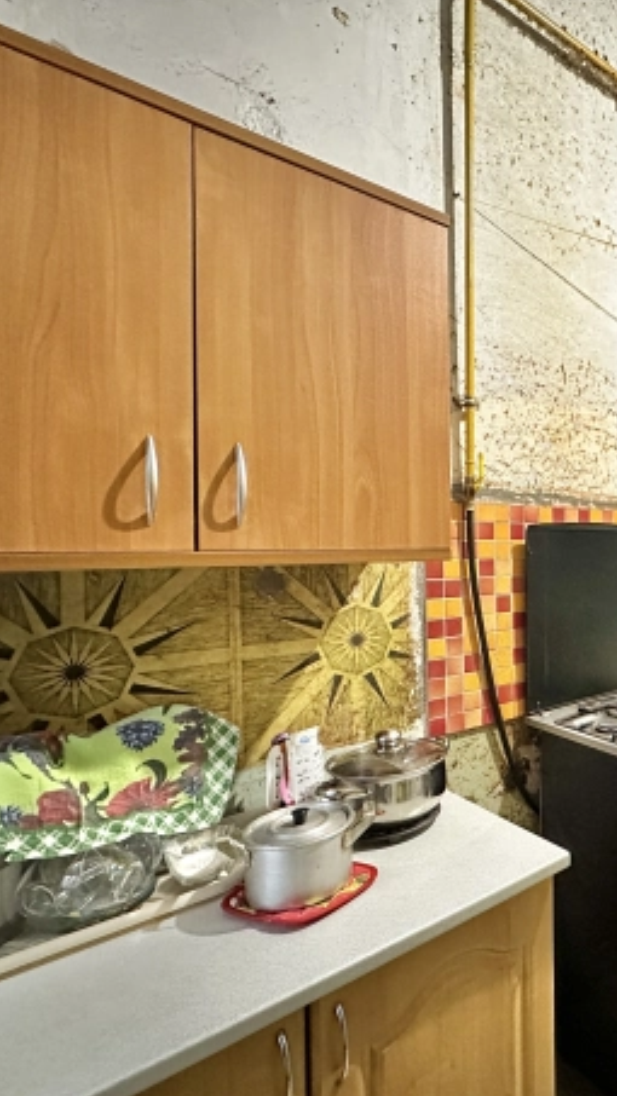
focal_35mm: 21
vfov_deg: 83.8
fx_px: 610
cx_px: 648
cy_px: 554
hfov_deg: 43.8
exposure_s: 1/25
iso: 1600
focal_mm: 2.22
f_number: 2.2
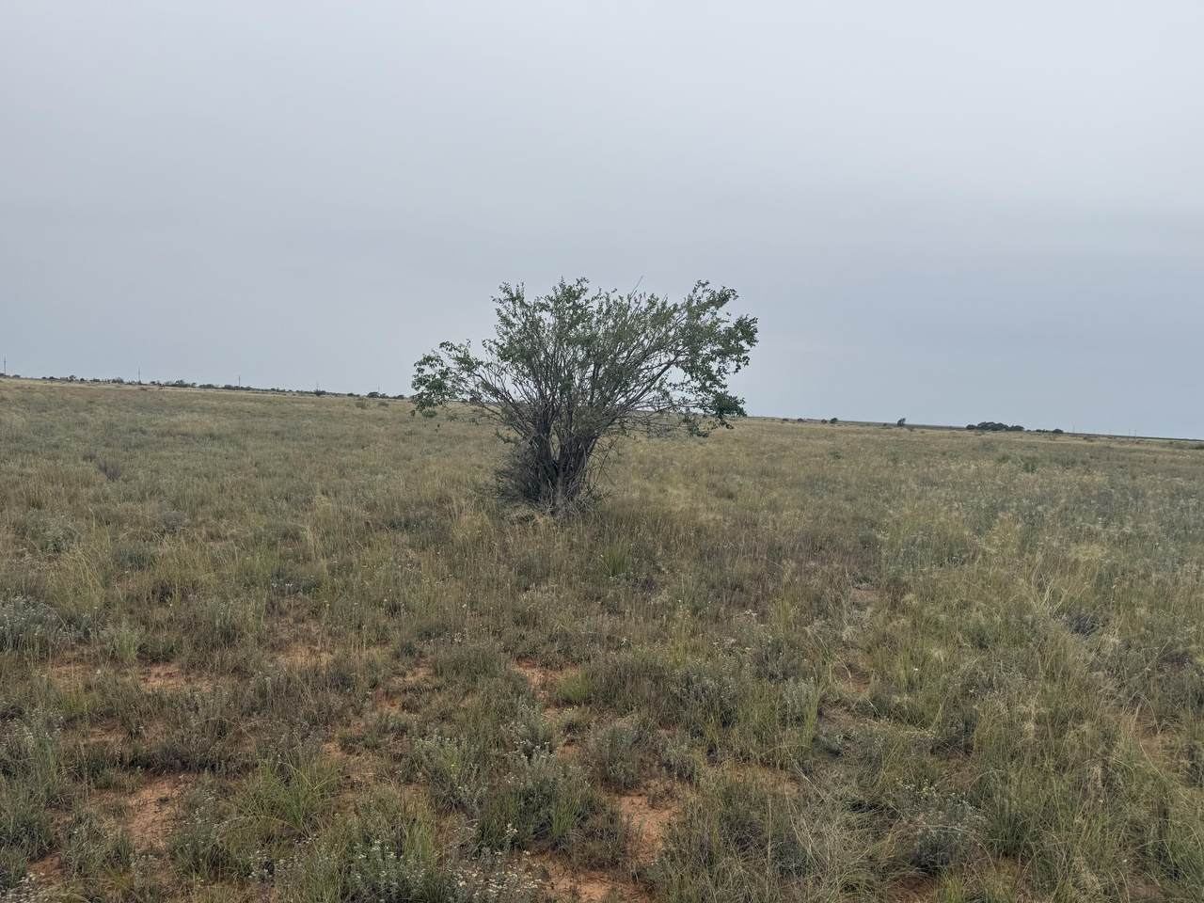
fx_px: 835
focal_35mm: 24
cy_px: 452
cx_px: 602
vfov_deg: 56.8
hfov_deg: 71.6
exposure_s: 1/4975
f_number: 1.78
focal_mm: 6.76
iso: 80
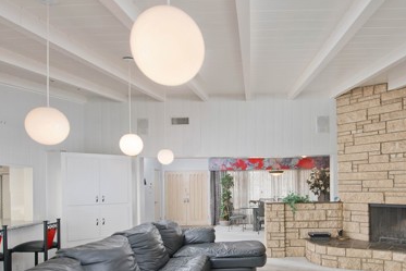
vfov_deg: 52.3
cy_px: 178
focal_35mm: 24
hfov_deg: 73.0
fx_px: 271
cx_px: 242
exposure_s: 1/160
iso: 400
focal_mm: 14
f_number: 5.6
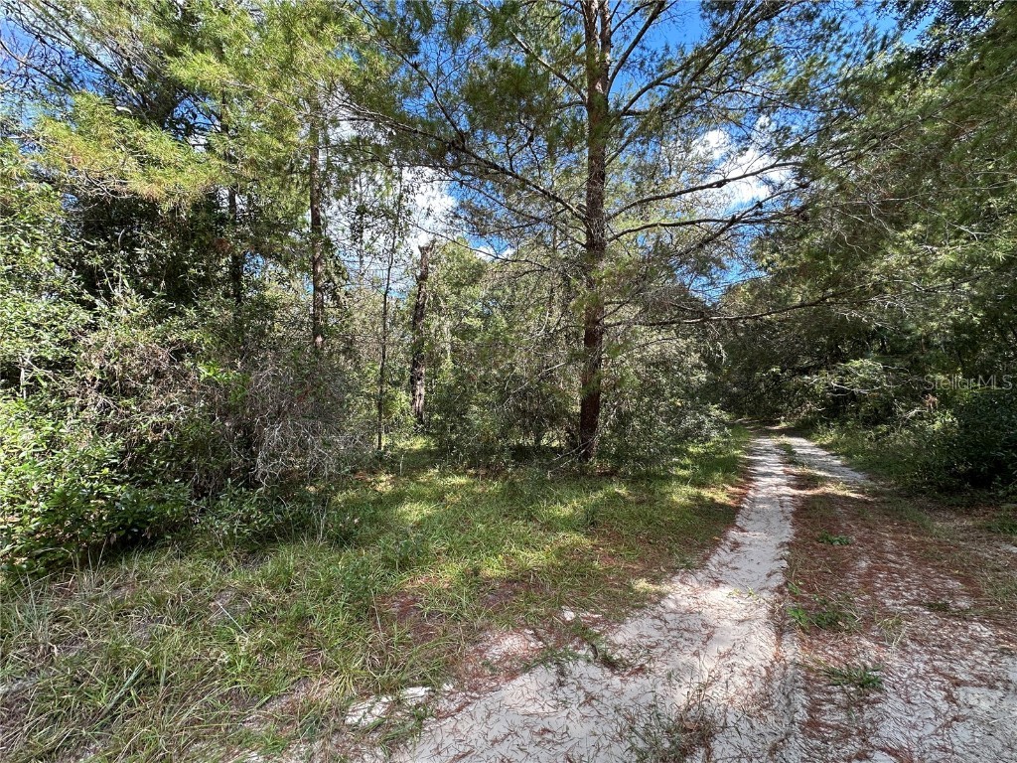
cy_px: 382
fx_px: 411
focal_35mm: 14
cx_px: 508
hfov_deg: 102.1
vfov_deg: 85.7
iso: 40
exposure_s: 1/218
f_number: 2.2
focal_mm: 2.22
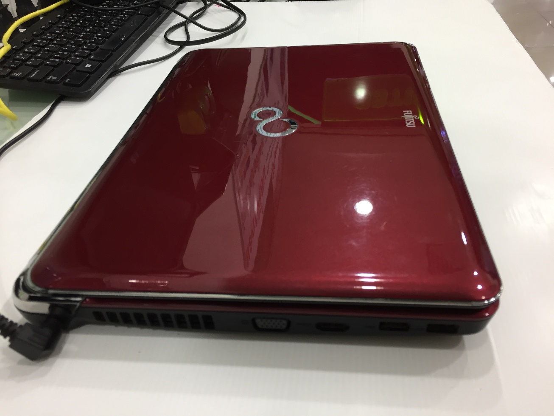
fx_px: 464
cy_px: 208
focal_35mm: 29
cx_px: 277
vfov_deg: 48.2
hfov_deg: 61.7
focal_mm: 4.15
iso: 80
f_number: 2.2
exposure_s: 1/33
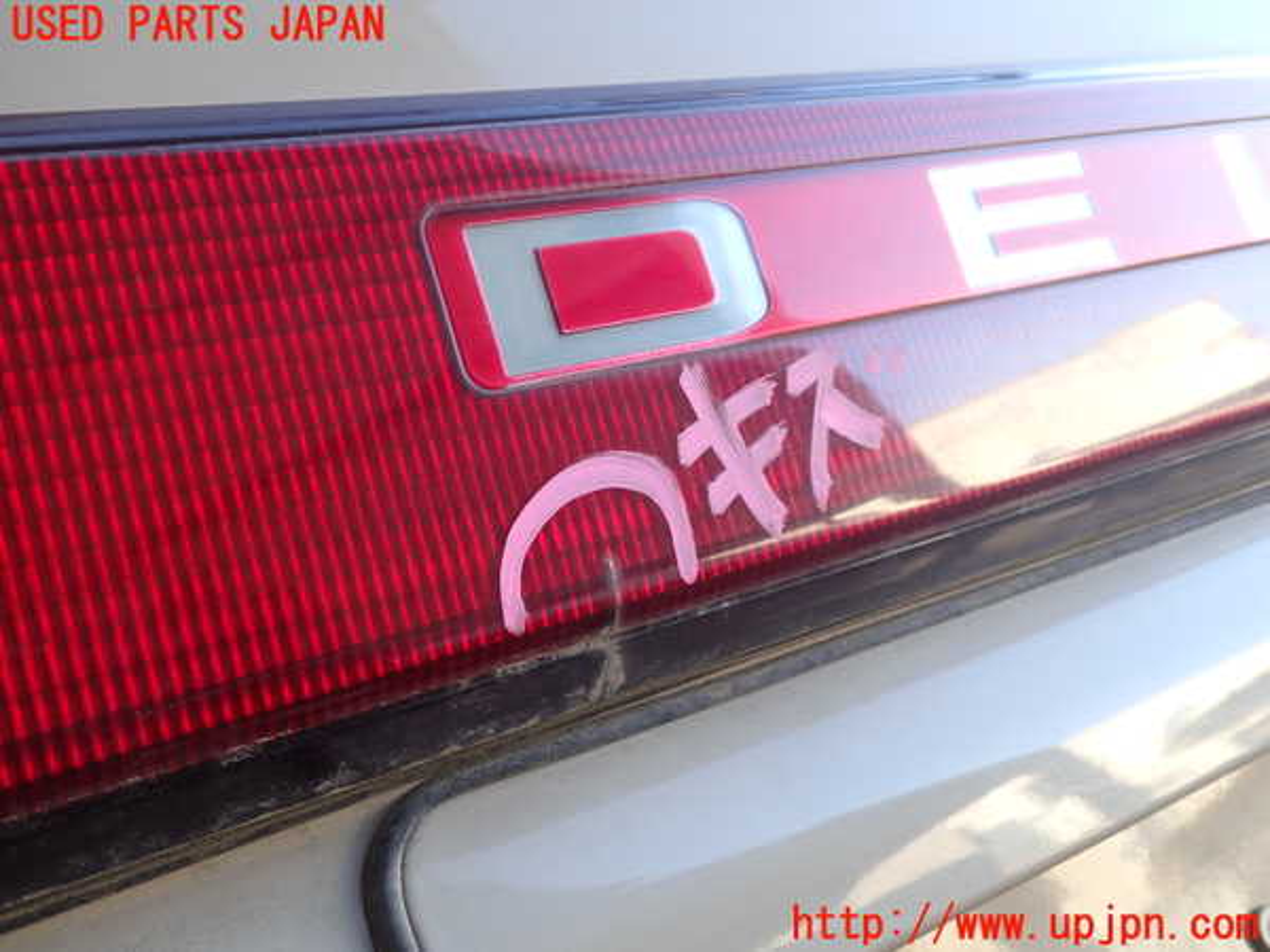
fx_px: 1101
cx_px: 635
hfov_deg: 60.0
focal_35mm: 30
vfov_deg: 46.8
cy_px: 476
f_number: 2.3
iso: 125
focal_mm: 5.4
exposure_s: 1/60
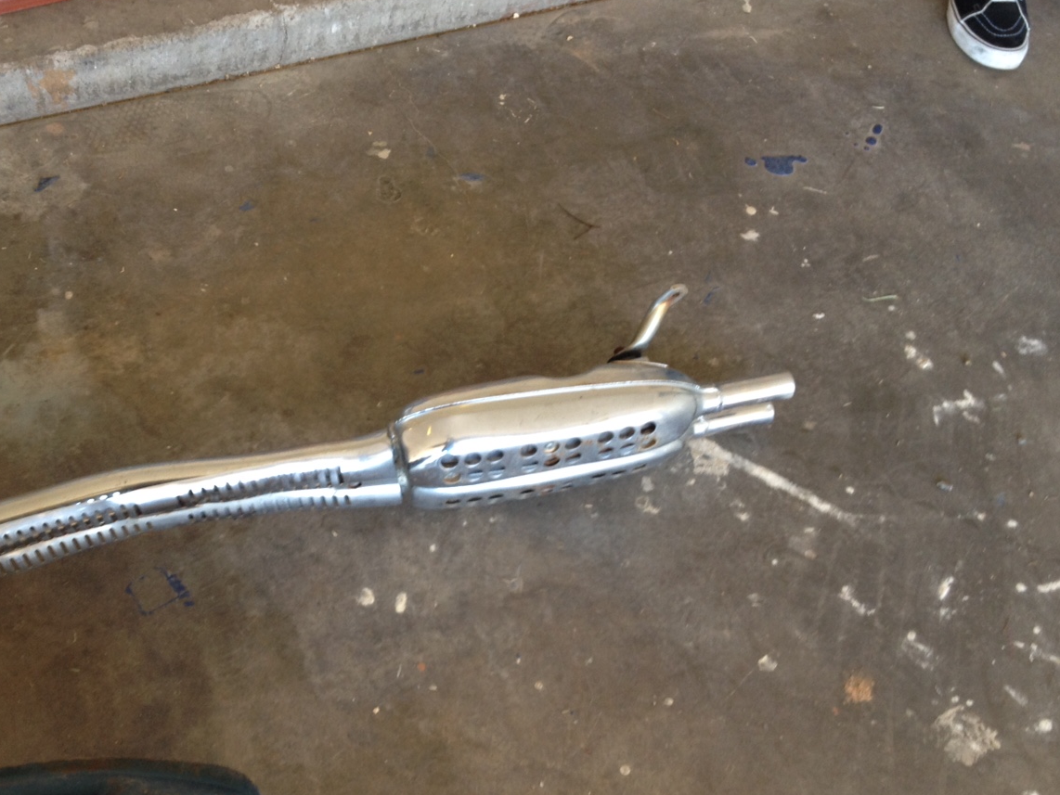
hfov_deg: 37.9
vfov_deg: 29.1
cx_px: 373
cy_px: 467
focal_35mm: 50
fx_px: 1531
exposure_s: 1/30
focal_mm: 4.28
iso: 50
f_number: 2.4
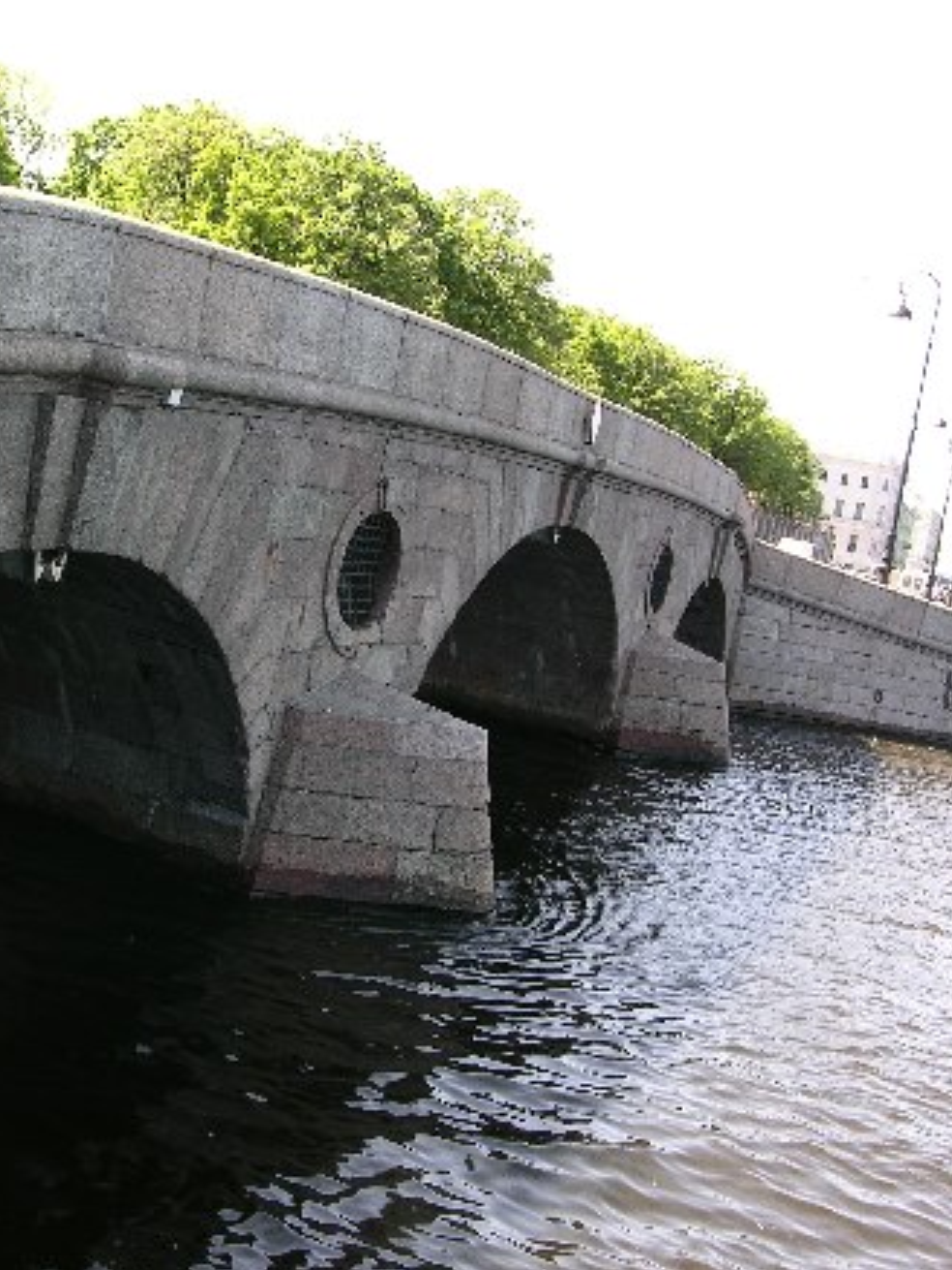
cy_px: 636
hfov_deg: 30.5
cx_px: 263
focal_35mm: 47
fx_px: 1723
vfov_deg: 40.4
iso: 50
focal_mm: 8.9
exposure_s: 1/63.4
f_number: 5
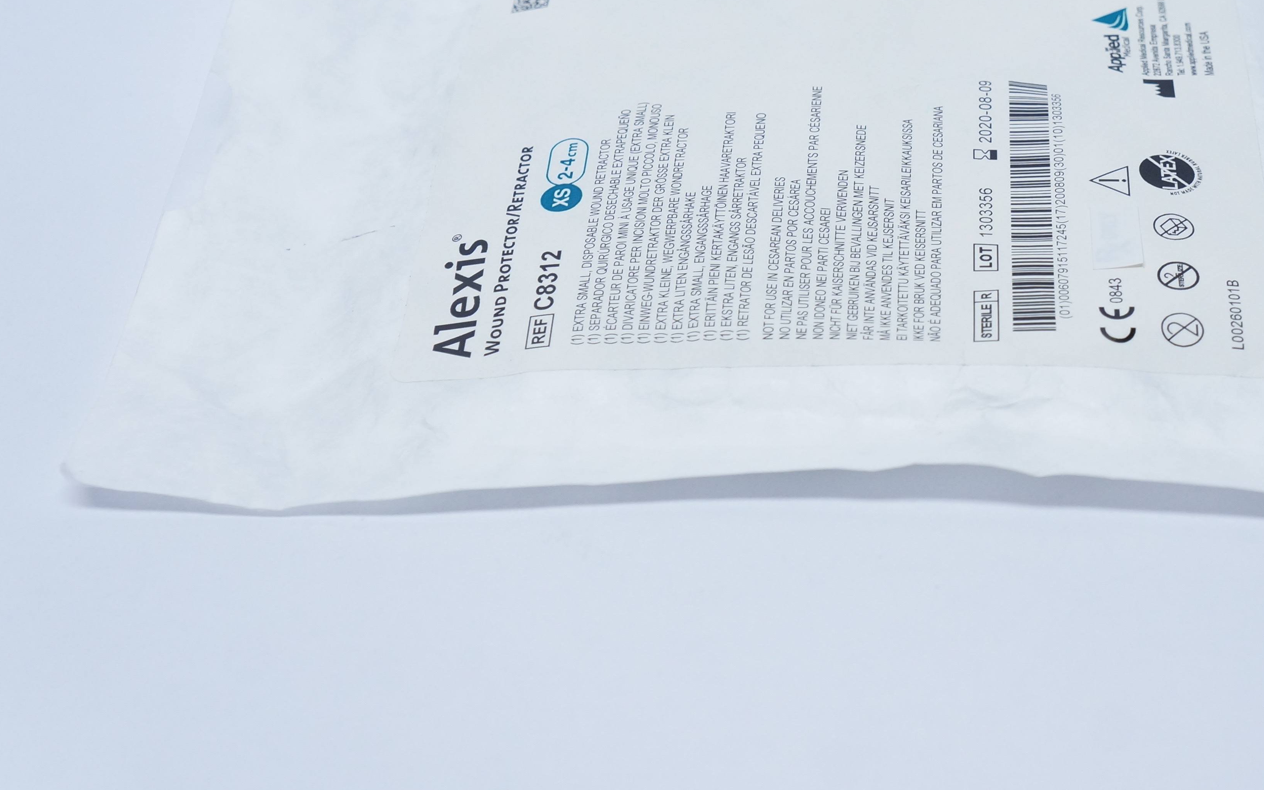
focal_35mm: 73
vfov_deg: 17.8
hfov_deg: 28.0
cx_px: 865
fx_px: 2515
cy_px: 204
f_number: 6.3
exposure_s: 1/80
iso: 800
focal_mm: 32
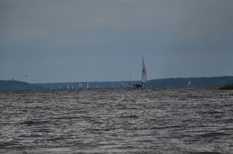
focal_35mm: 450
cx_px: 116
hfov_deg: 4.6
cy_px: 77
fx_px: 2906
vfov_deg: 3.0
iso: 640
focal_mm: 300
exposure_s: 1/8000
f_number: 5.6
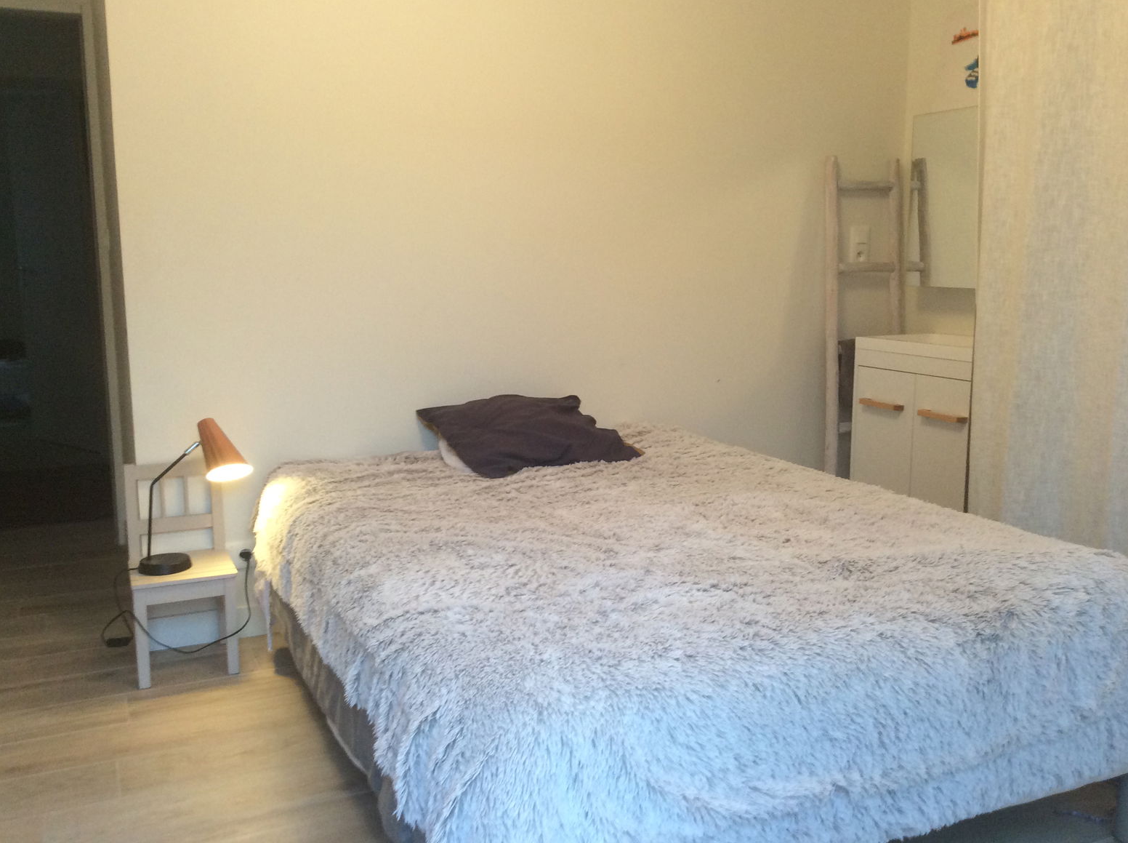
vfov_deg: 42.8
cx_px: 557
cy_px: 411
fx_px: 1074
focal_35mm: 33
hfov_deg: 55.4
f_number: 2.4
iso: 100
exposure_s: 1/25
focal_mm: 3.3
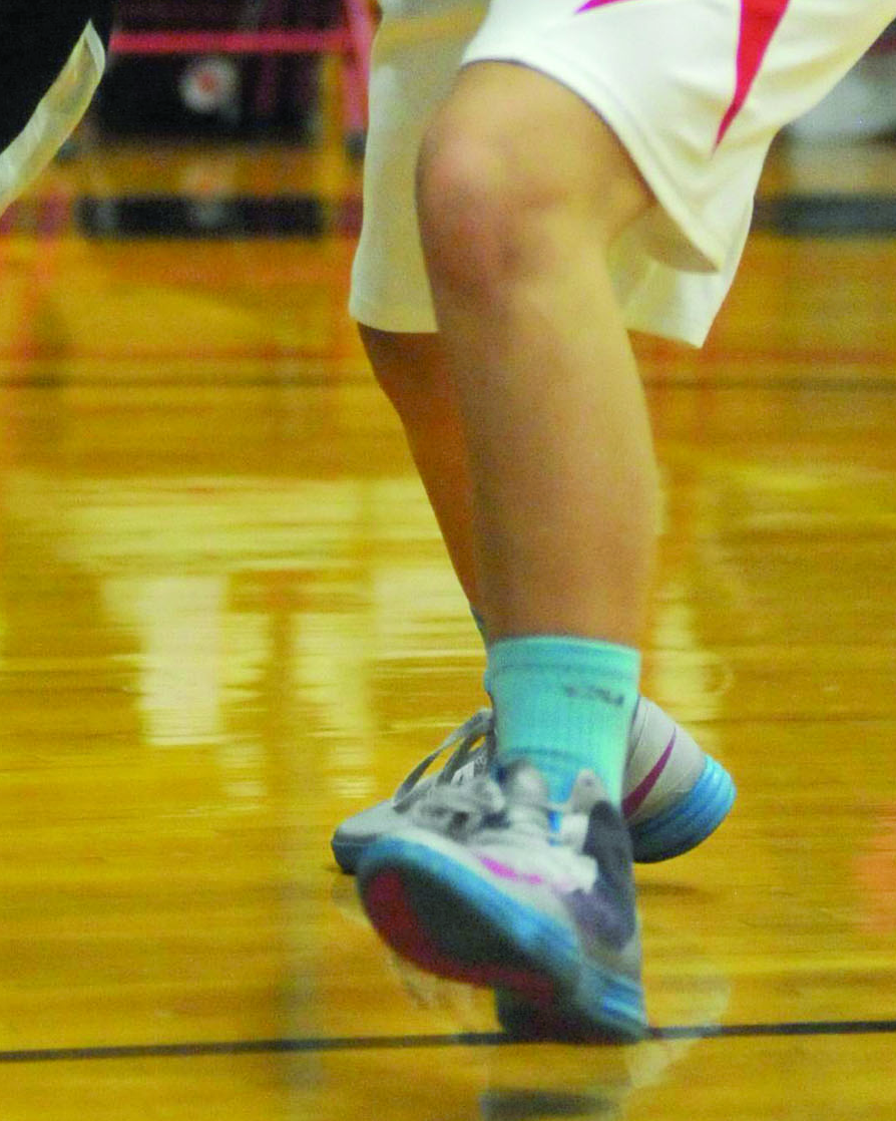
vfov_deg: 5.7
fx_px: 11240
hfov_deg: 4.6
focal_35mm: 339
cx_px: 98
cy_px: -214
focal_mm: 112
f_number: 2.8
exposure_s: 1/800
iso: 6400
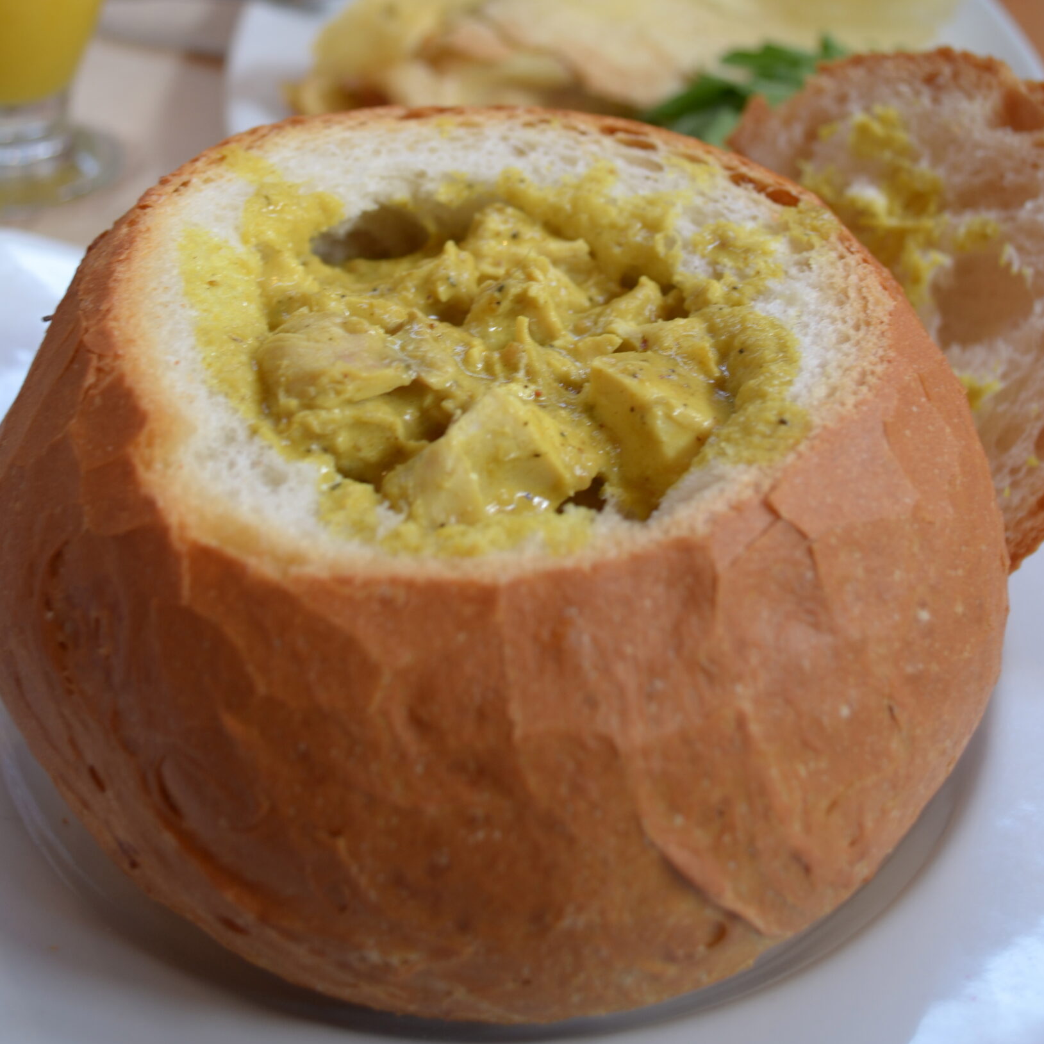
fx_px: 1638
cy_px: 349
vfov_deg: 35.0
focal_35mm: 48
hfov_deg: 35.4
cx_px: 533
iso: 200
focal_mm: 24
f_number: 4
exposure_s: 1/8
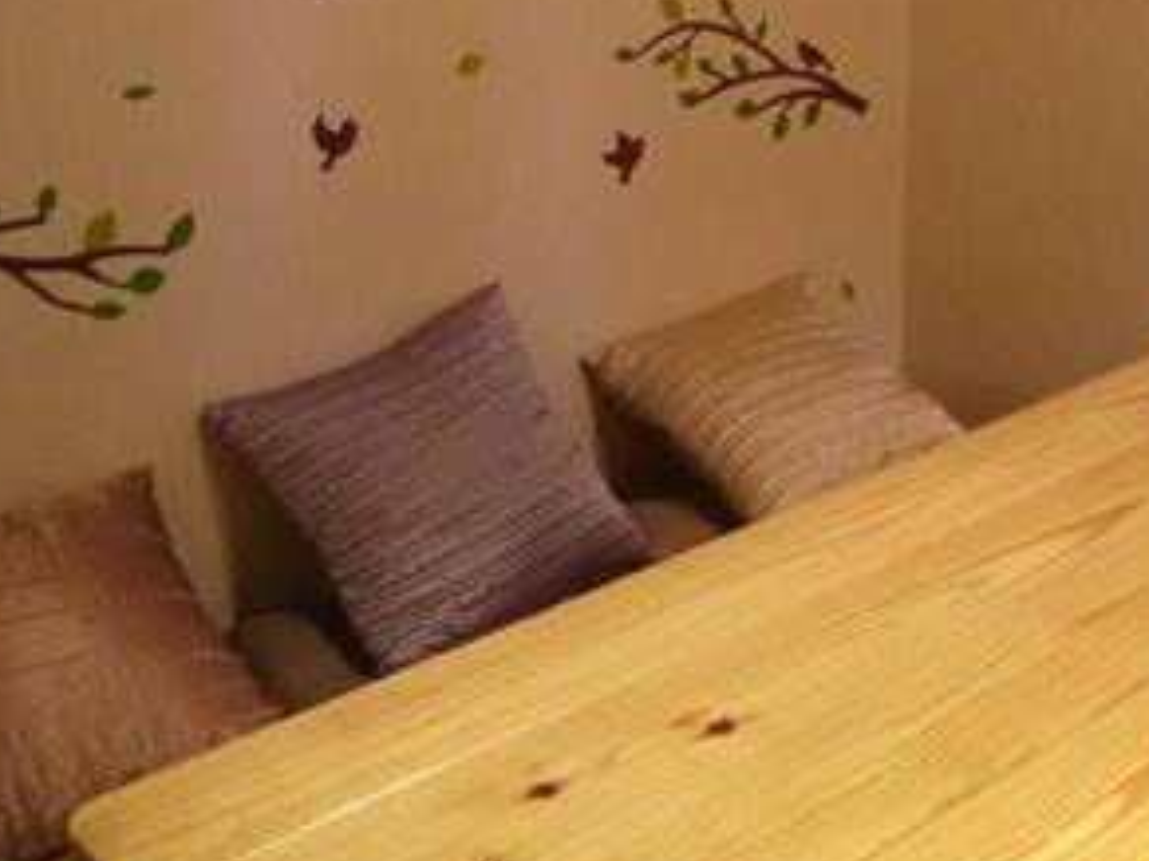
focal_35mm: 55
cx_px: 758
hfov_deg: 34.7
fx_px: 1825
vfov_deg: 26.2
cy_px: 225
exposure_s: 1/6
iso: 400
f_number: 2.8
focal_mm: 4.4
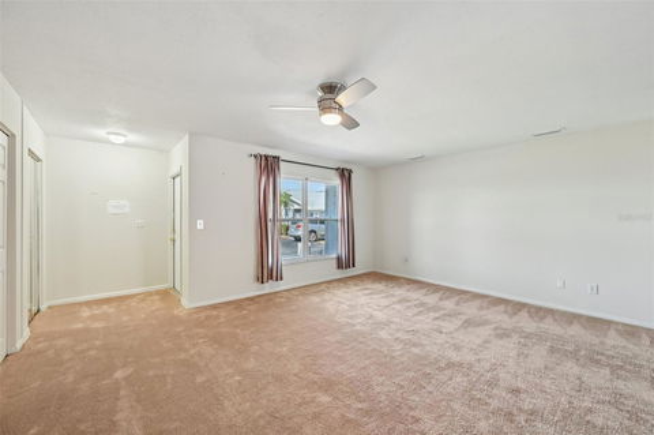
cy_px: 218
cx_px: 327
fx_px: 254
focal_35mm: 14
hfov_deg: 104.3
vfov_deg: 81.1
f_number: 8
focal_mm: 14
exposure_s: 1/15
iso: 400
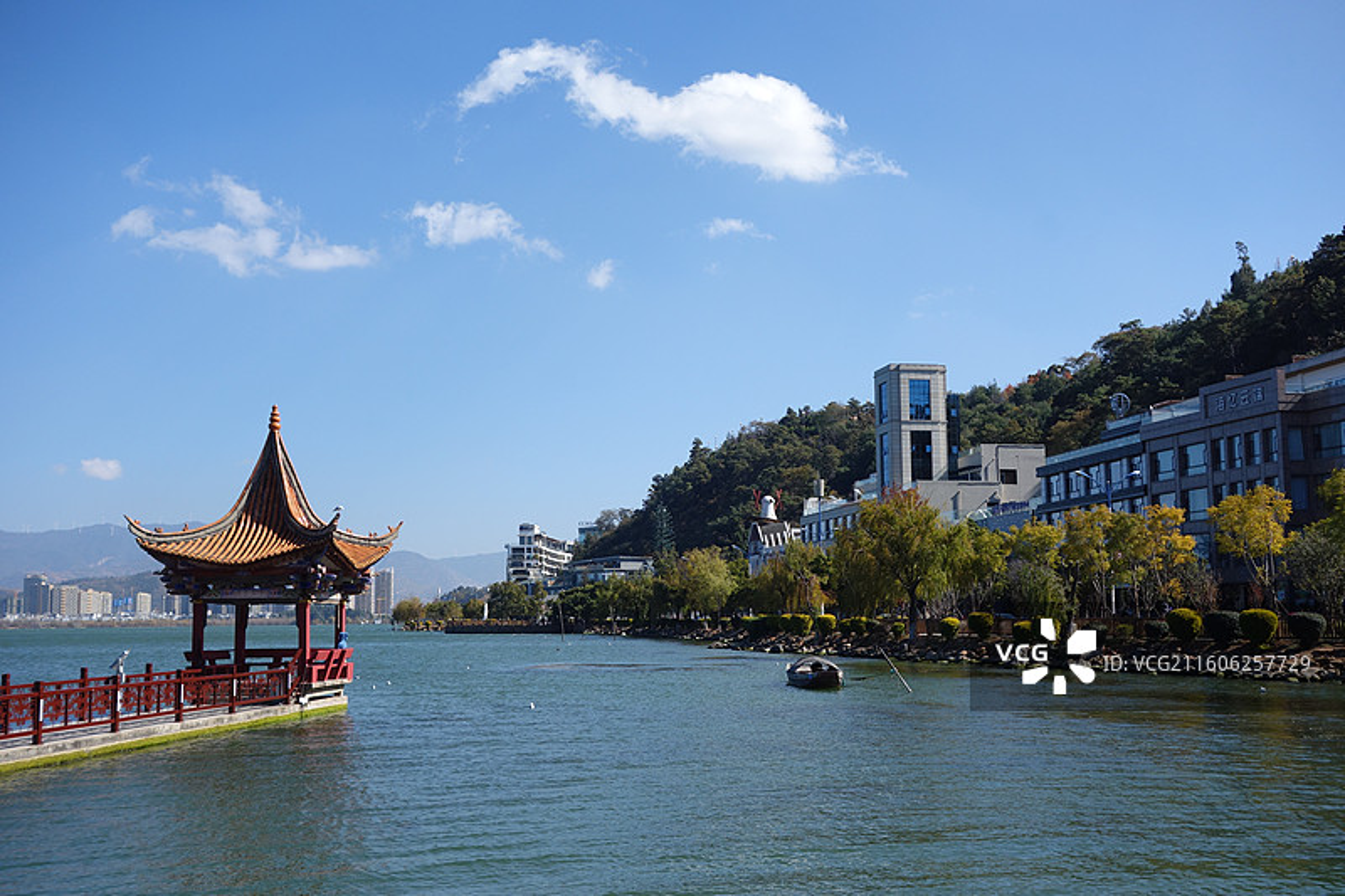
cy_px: 448
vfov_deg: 32.6
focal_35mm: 41
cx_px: 672
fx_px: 1531
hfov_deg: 47.4
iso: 125
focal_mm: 15.1
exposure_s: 1/500
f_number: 5.6
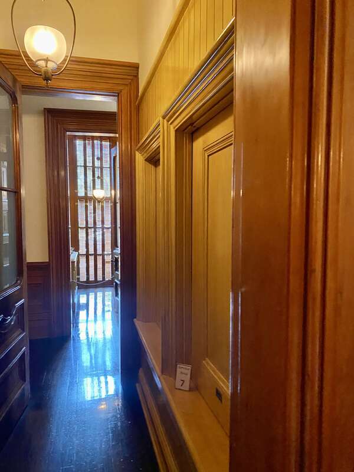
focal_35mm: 26
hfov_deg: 53.1
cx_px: 177
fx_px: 355
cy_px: 236
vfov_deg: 67.3
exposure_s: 1/30
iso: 800
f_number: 1.8
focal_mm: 4.25
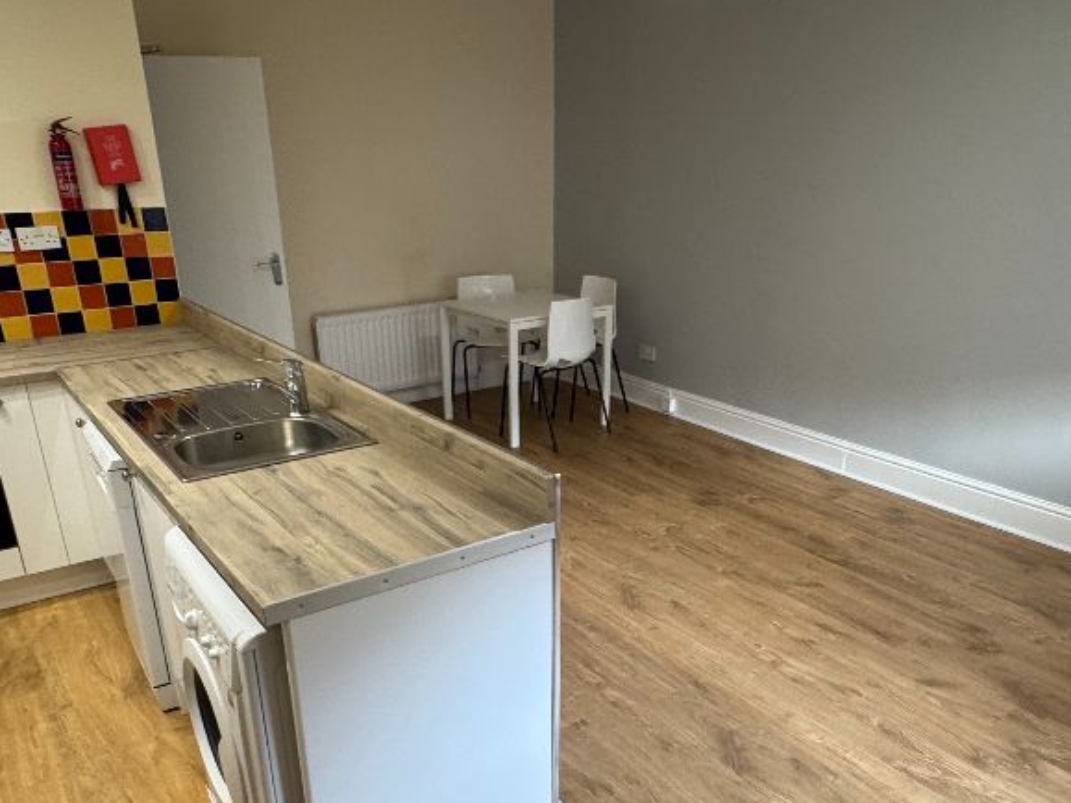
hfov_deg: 61.7
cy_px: 527
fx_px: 897
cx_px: 546
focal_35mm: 29
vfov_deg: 47.5
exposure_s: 1/50
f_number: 2.2
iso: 160
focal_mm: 2.22
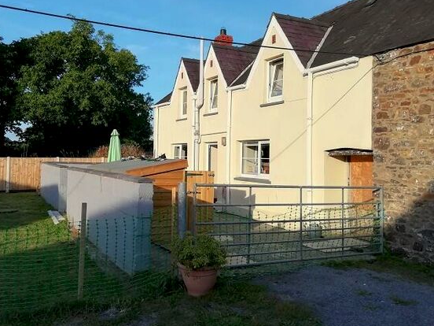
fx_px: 414
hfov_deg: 55.1
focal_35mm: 33
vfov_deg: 42.8
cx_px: 182
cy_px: 139
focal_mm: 3.21
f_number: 2.2
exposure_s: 1/847
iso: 50
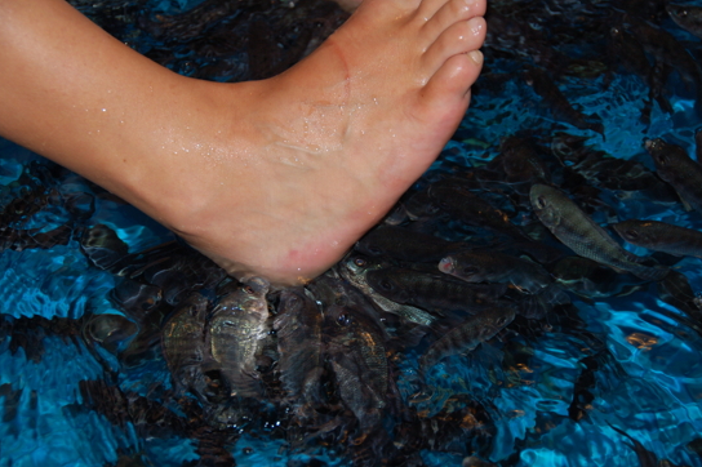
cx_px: 351
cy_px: 235
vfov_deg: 14.5
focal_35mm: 94
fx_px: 1832
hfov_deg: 21.7
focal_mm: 62
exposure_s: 1/60
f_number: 5.3
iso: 400
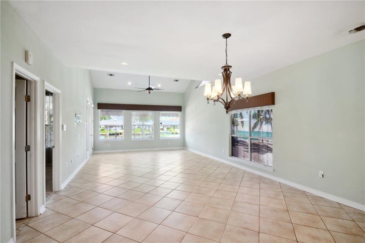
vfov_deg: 77.2
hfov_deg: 100.4
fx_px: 152
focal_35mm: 15
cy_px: 122
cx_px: 182
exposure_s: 1/5
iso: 200
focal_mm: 10
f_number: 11
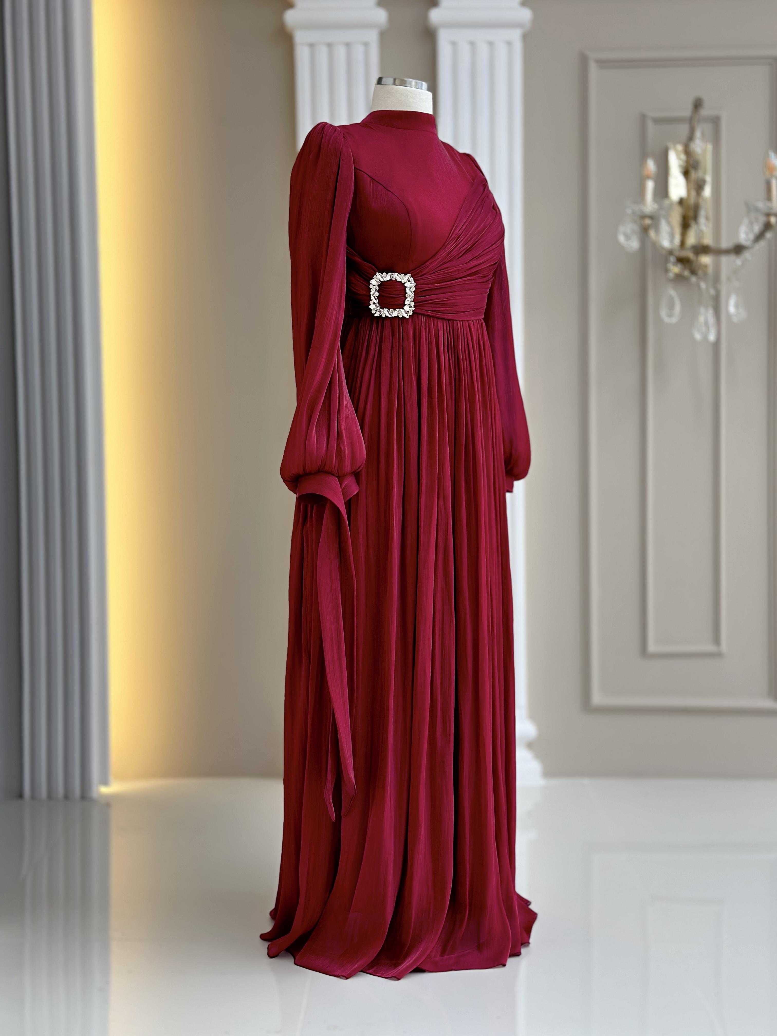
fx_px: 1437
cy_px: 518
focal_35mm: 48
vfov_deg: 39.7
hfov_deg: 30.3
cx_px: 388
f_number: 1.78
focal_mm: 6.86
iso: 80
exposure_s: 1/229
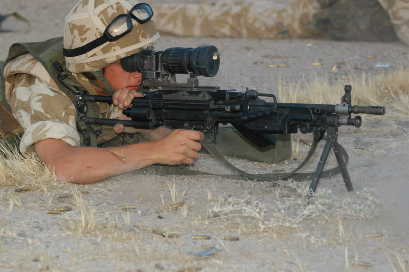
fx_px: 2042
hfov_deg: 11.4
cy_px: 136
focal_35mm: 180
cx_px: 204
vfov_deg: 7.6
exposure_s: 1/90
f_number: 5
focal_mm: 120
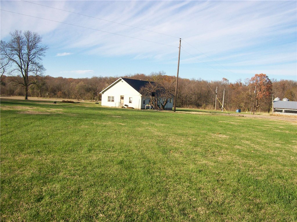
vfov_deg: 39.6
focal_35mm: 36
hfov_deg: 51.4
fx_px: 309
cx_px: 148
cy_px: 111
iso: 80
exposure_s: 1/401
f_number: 4.8
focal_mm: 6
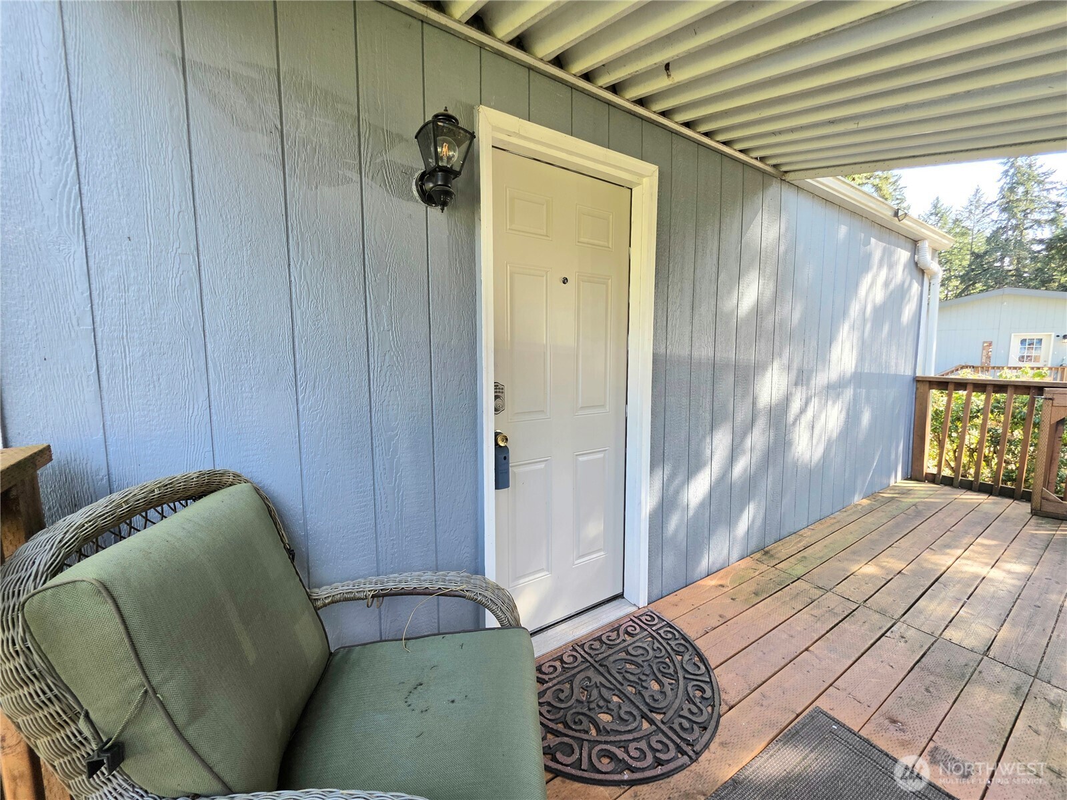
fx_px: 401
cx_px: 534
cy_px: 400
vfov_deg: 89.9
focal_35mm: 13
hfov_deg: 106.2
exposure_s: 1/120
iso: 50
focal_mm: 2.2
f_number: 1.9
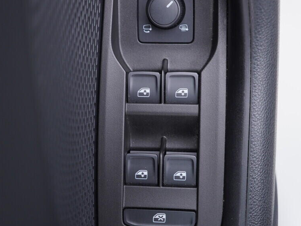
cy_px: 98
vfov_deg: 30.9
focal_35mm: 47
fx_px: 409
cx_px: 164
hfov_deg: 40.4
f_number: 2.8
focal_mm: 24
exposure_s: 1/40
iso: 250
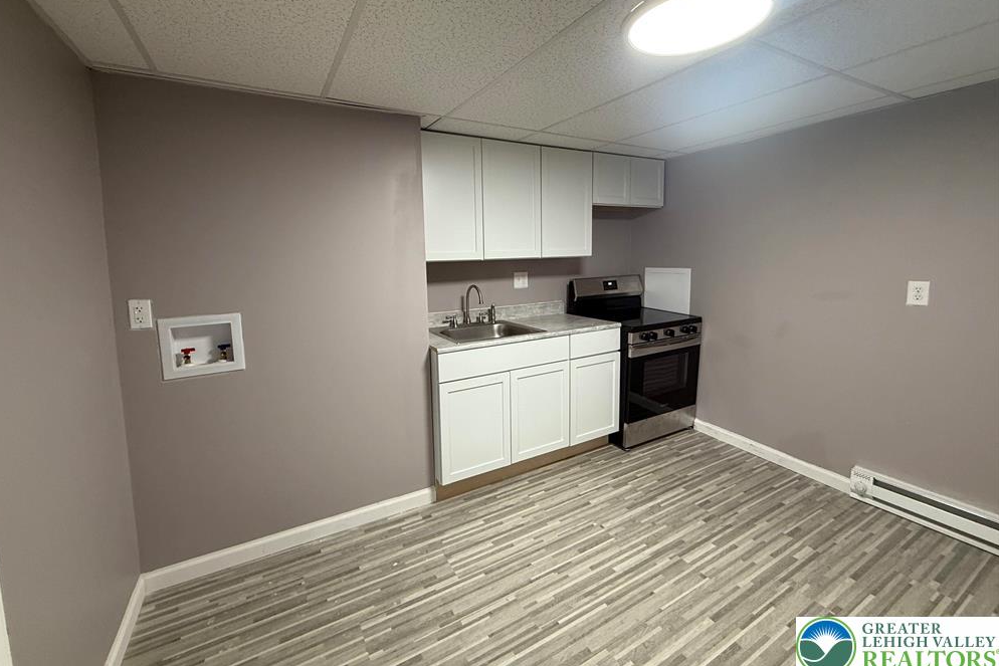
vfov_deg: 77.1
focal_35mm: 15
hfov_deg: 100.4
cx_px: 486
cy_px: 298
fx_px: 416
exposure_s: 1/60
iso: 250
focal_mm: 2.22
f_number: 2.2
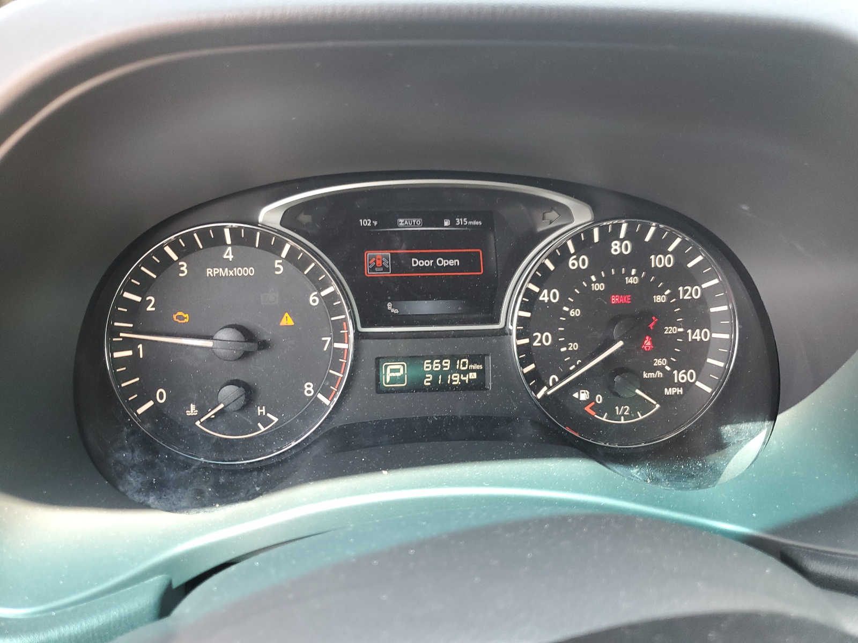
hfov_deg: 67.3
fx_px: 644
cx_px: 429
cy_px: 322
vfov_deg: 53.1
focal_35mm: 26
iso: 84
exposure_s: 1/60.2
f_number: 1.5
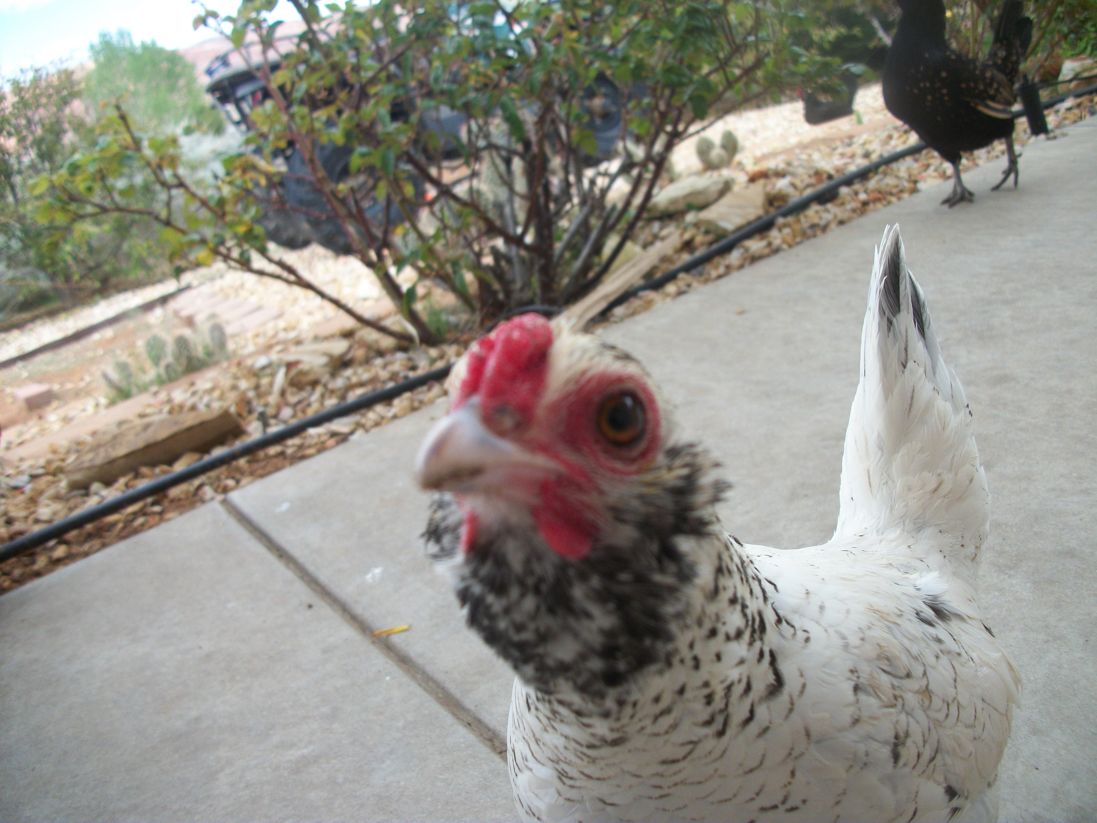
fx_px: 1014
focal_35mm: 32
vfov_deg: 44.2
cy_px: 412
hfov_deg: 56.8
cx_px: 548
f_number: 2.9
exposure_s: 1/320
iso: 80
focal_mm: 5.7
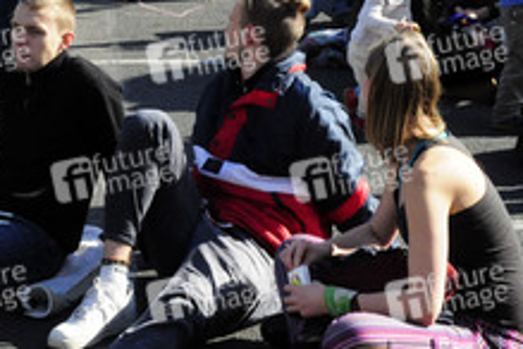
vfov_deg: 12.5
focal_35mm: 108
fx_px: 1569
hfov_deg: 18.8
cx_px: 143
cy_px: -5
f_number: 16
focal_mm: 35
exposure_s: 1/800
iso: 3200
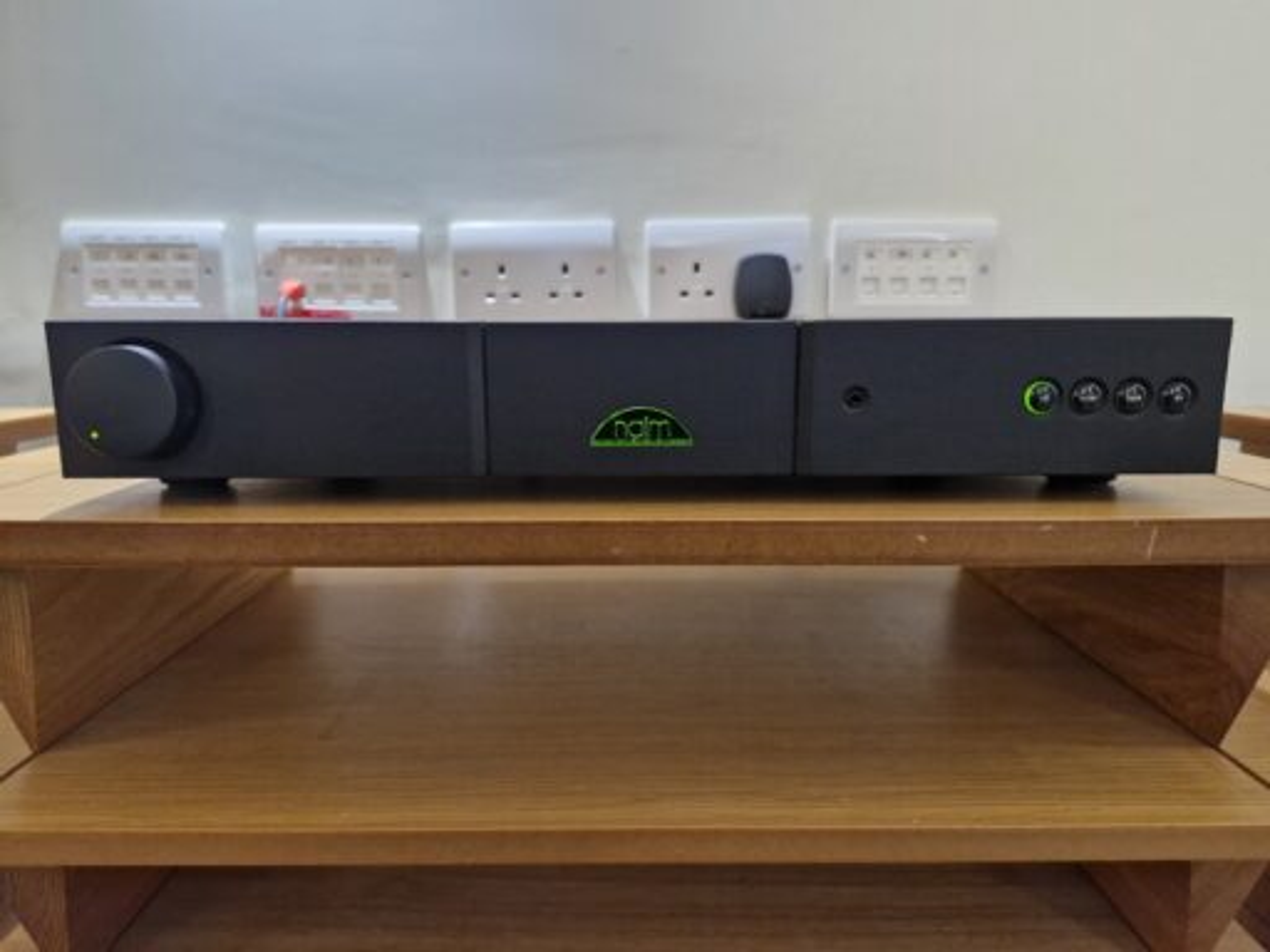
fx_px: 844
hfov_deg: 73.9
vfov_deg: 58.9
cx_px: 635
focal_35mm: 23
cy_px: 476
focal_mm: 5.54
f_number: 1.8
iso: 640
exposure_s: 1/100
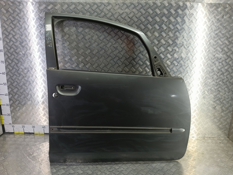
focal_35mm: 23
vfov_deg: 58.9
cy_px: 88
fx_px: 155
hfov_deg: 73.9
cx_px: 116
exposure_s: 1/50
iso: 153
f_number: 1.6
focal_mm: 4.11
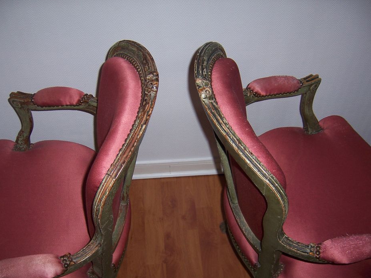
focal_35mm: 39
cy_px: 145
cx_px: 180
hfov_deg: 47.9
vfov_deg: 36.8
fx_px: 418
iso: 80
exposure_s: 1/60
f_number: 2.8
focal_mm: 6.2
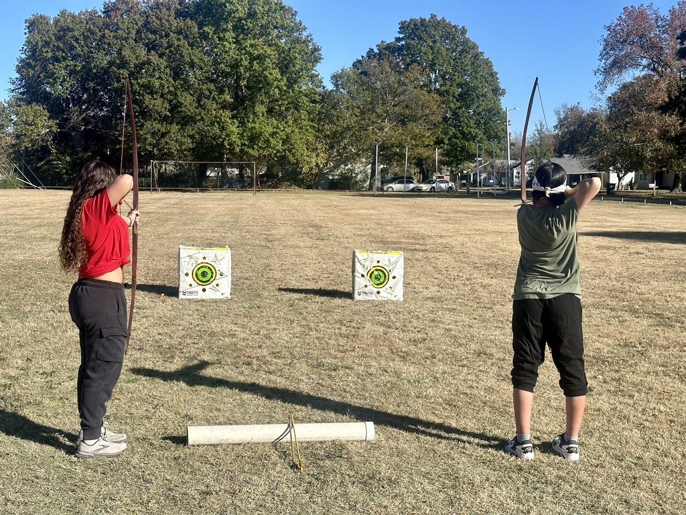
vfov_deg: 30.3
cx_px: 343
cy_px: 258
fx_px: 951
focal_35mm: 48
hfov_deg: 39.7
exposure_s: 1/3876
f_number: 1.78
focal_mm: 6.86
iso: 64
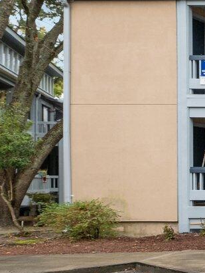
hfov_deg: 11.8
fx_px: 528
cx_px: 600
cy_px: 81
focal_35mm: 67
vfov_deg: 28.7
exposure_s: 1/125
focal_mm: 14
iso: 400
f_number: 9
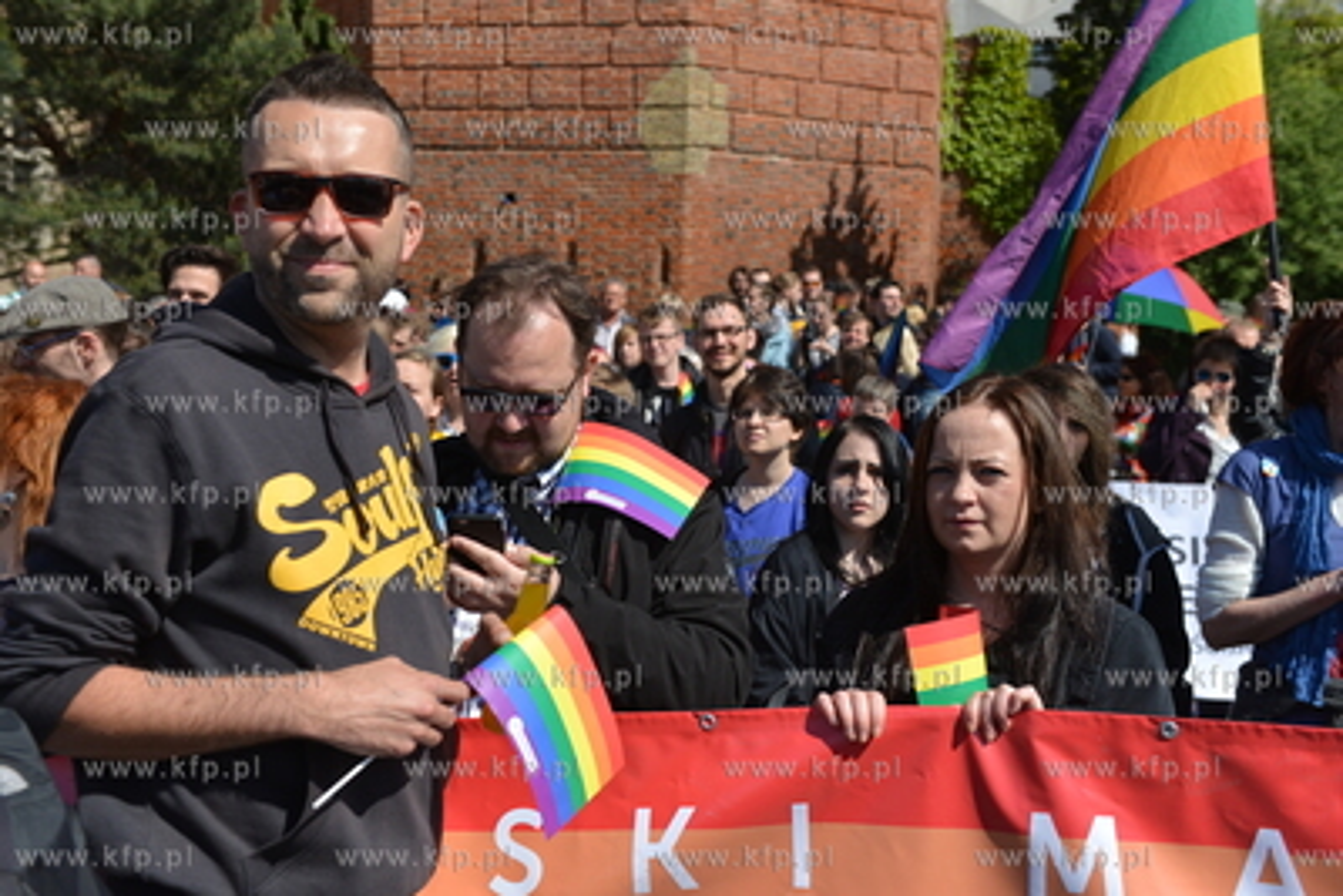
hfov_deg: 41.1
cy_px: 448
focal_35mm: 48
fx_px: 1791
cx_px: 672
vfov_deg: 28.1
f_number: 5
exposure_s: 1/2500
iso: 400
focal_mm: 48
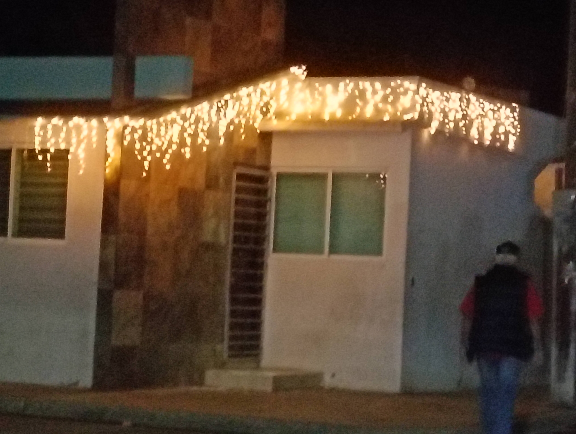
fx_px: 1850
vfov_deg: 13.4
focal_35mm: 111
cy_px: 217
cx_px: 288
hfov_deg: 17.7
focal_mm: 3.98
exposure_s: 1/20
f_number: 1.8
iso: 1250
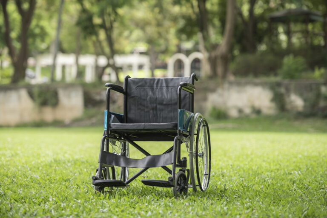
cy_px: 109
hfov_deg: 17.6
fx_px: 1054
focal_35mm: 116
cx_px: 164
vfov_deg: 11.8
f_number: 2.8
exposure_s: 1/640
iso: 250
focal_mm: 116
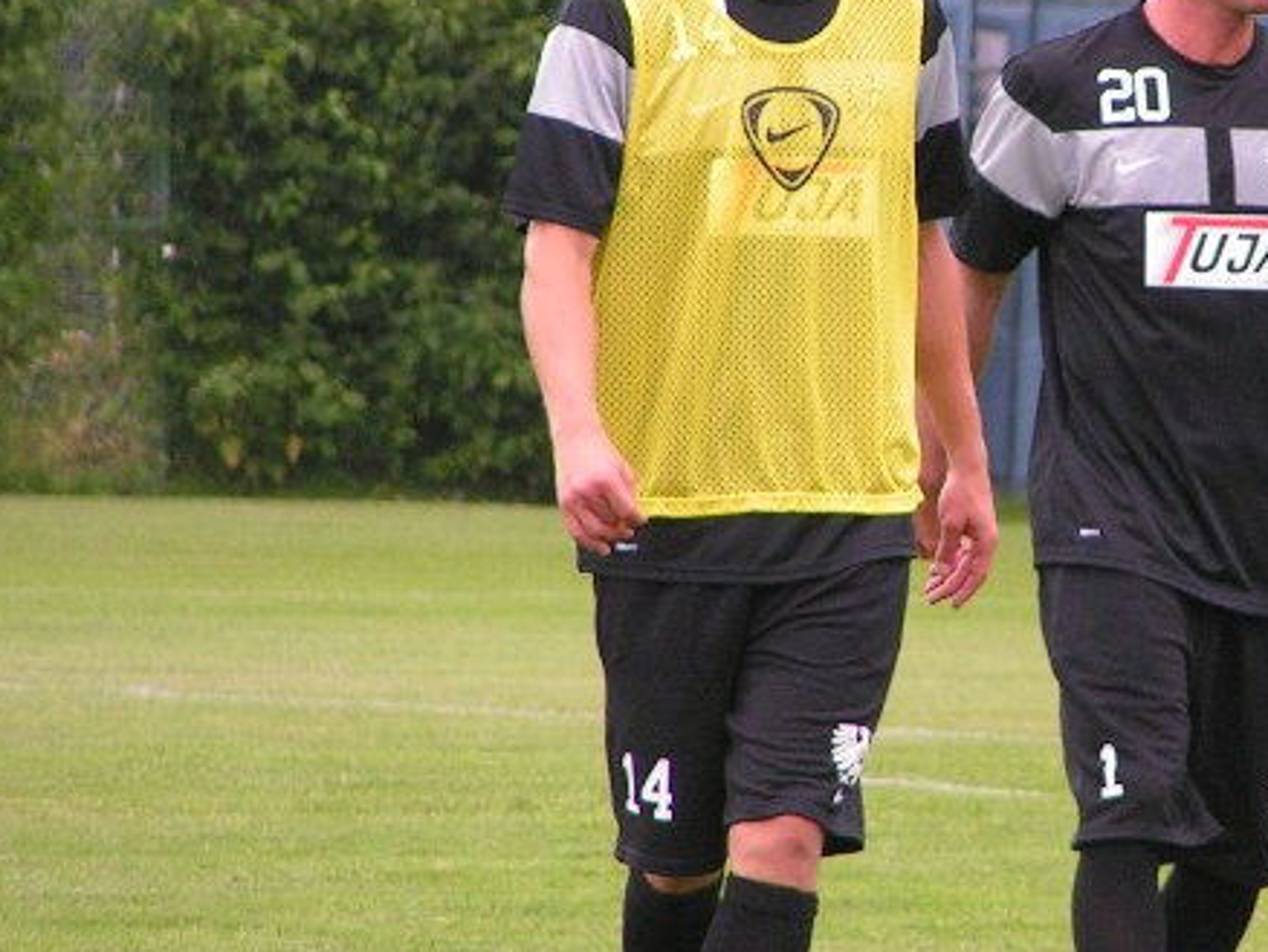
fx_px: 25435
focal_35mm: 694
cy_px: 272
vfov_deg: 2.1
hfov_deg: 2.9
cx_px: 1094
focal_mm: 58
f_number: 3.5
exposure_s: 1/320
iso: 160
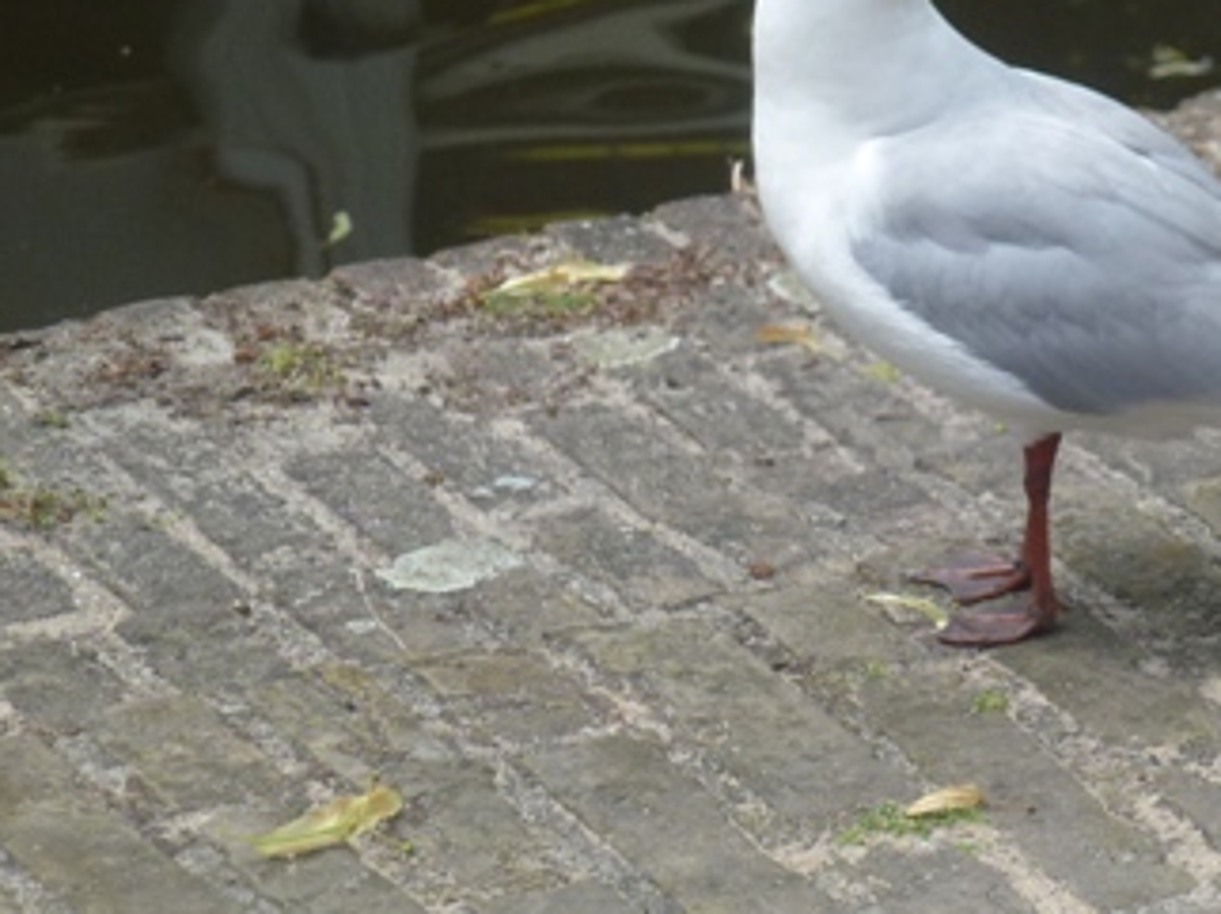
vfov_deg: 4.1
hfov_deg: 5.5
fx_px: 12759
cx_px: 990
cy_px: 311
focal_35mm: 362
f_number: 5.4
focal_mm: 32.6
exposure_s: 1/400
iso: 160
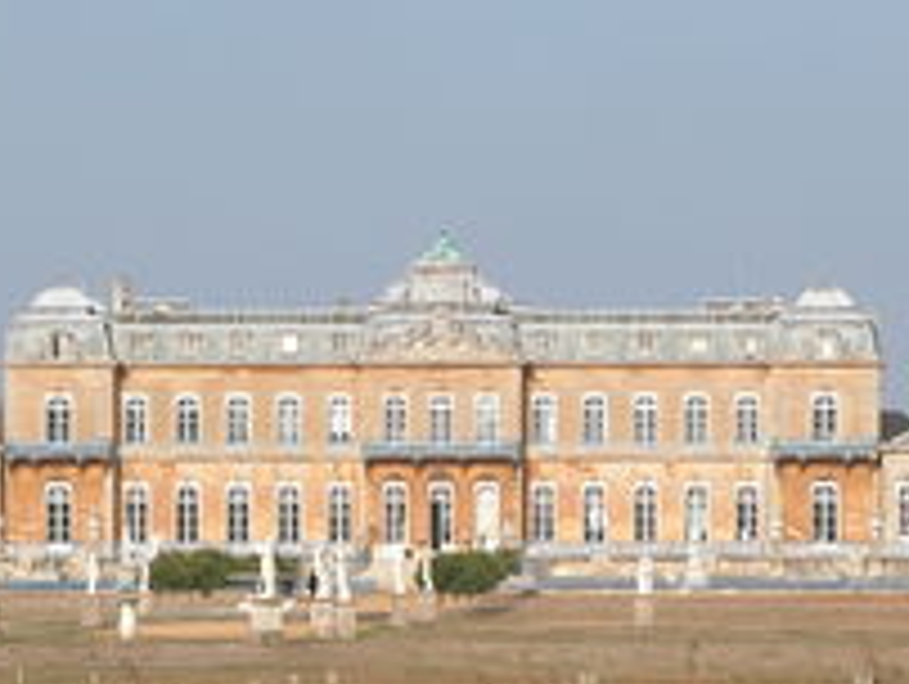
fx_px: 9149
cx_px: 405
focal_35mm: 348
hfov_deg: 5.7
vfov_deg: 4.3
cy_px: 495
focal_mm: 44.7
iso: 100
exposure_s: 1/373
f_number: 6.3
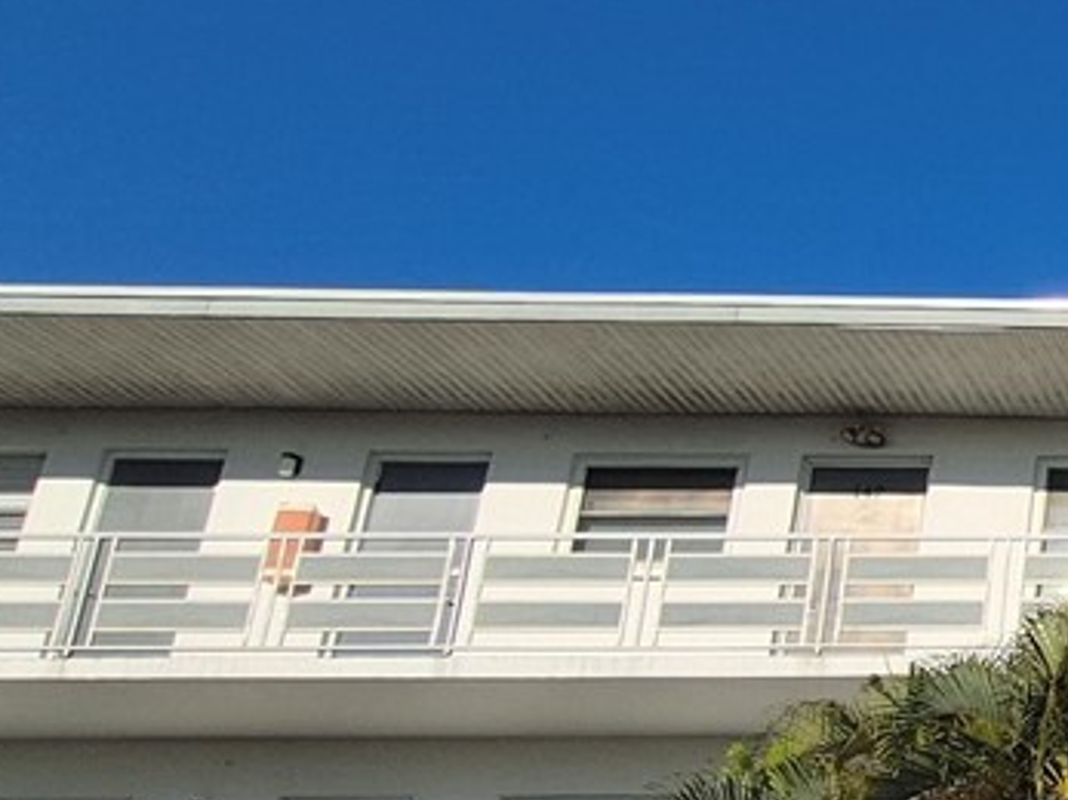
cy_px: 548
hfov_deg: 24.0
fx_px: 1851
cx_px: 1677
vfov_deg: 24.3
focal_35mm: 60
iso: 50
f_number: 2.2
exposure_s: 1/3064
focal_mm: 1.74
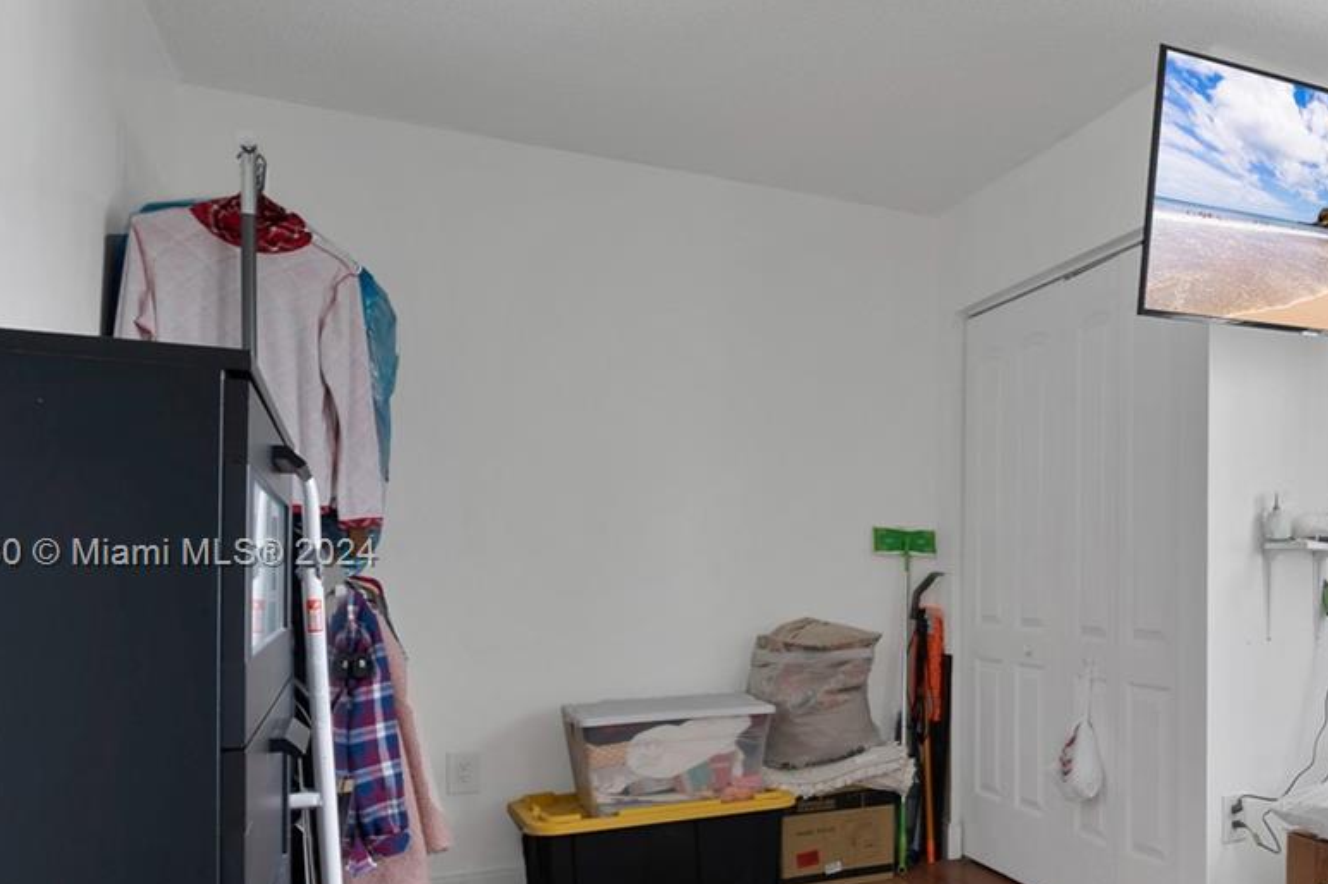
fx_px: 1069
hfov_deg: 55.1
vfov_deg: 44.5
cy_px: 556
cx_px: 1202
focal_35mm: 29
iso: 100
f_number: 9
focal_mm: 14
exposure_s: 5
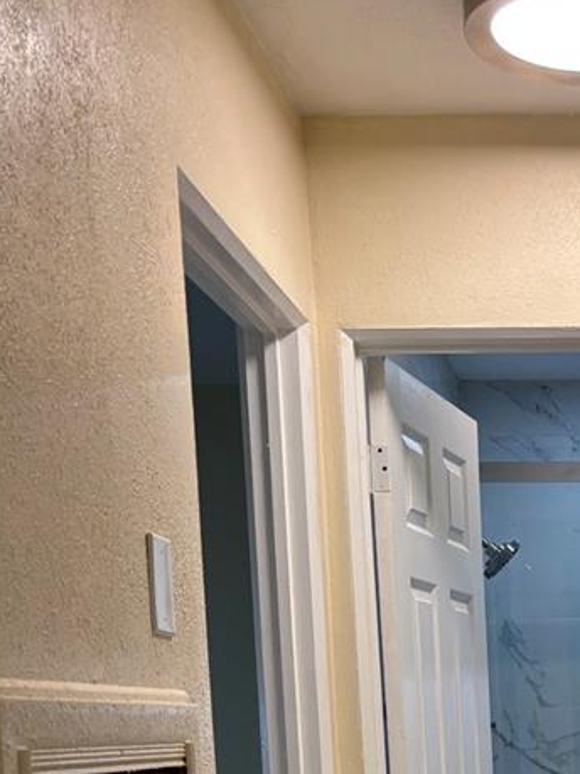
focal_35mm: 68
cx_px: 715
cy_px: 899
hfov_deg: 20.1
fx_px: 1520
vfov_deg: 25.9
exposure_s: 1/120
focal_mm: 5.96
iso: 80
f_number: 1.6
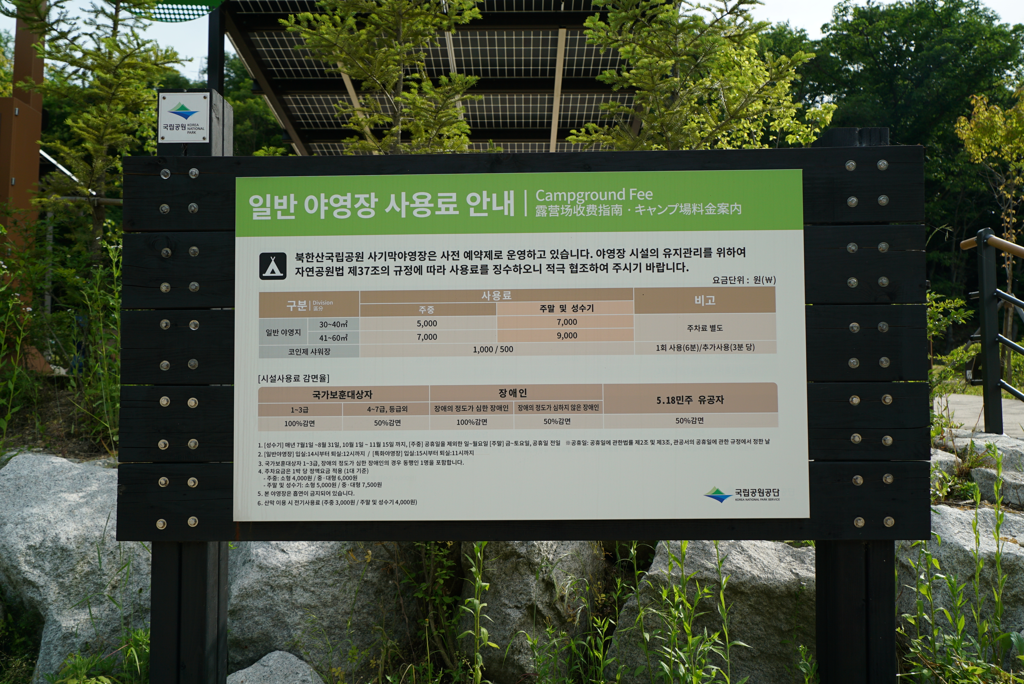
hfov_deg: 67.4
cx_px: 512
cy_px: 342
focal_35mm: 27
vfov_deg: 48.0
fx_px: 768
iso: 200
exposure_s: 1/640
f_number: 5.6
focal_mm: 27
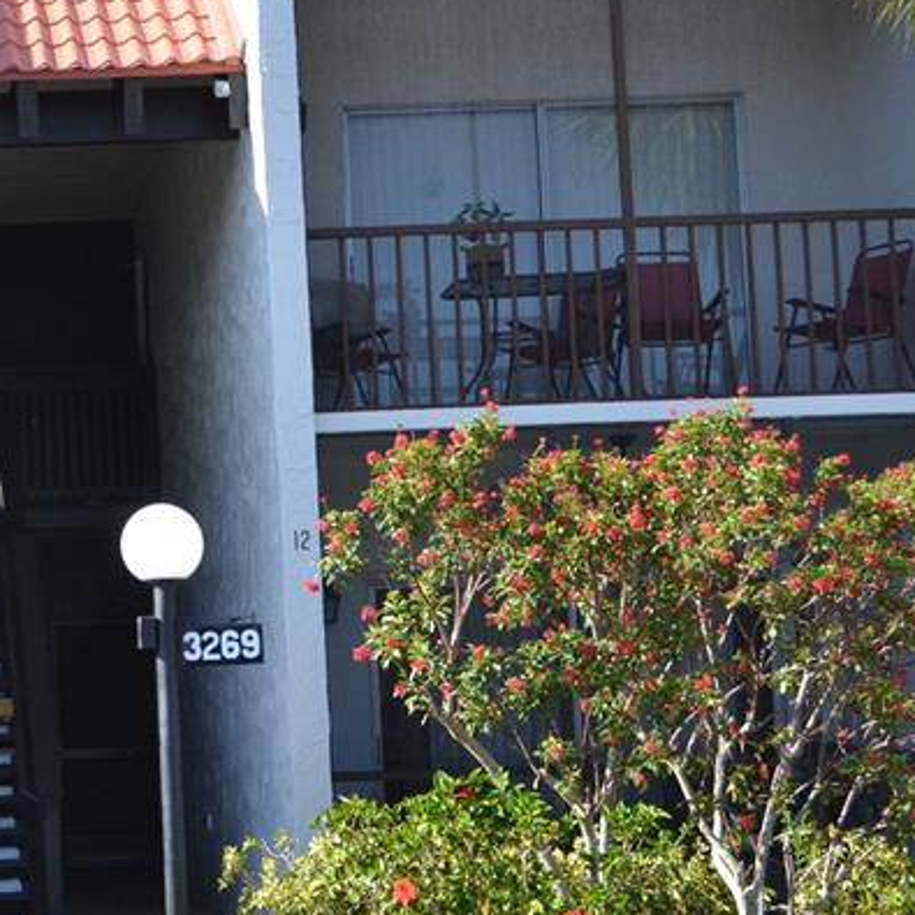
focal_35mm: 86
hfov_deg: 19.3
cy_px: 461
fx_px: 2572
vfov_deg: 20.2
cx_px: -95
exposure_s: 1/1600
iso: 800
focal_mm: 26
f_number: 5.6
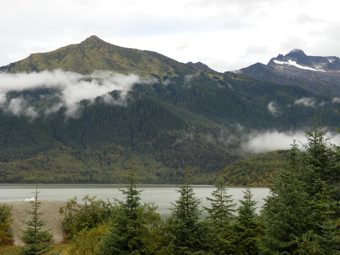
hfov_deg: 32.2
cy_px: 128
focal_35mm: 60
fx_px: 589
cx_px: 170
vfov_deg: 24.4
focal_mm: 10.7
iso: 100
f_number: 4.2
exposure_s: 1/320
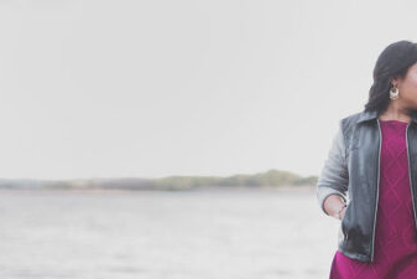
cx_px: 270
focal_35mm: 114
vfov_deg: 12.0
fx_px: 1321
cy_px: 228
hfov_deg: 17.9
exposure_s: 1/800
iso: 250
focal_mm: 50
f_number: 1.6
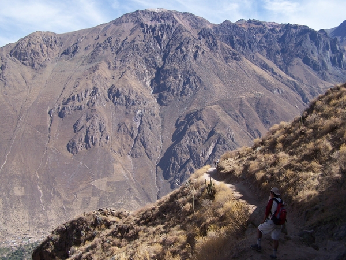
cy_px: 130
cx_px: 173
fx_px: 380
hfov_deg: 49.0
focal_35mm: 38
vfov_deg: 37.7
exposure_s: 1/1000
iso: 80
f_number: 2.8
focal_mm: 6.3
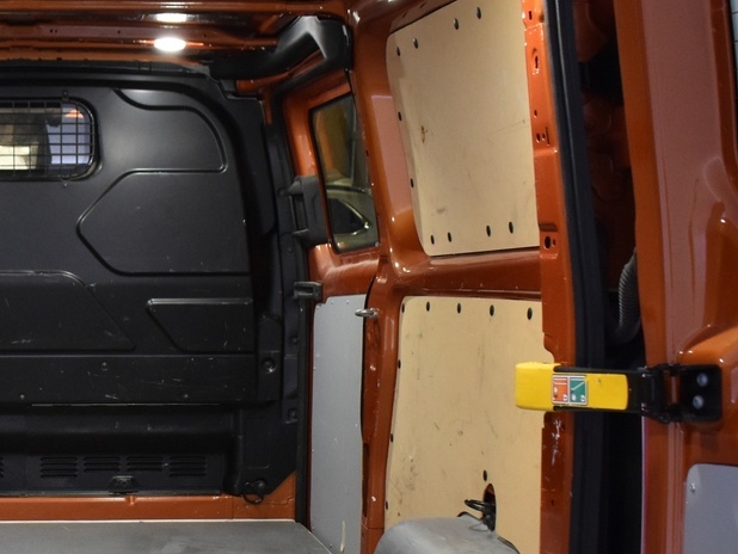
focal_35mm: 68
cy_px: 456
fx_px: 1450
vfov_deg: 21.3
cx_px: 31
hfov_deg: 27.2
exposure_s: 1/60
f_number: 3.5
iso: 1400
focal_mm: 18
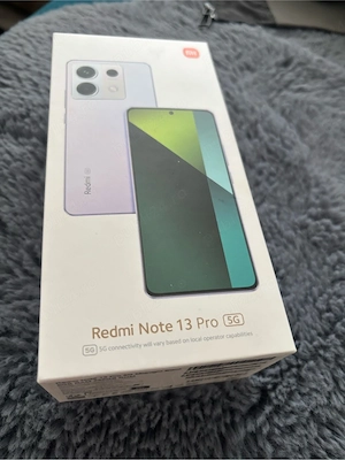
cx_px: 172
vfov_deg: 67.3
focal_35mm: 26
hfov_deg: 53.1
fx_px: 346
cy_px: 230
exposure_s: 1/60
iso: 250
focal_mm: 5.96
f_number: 1.6
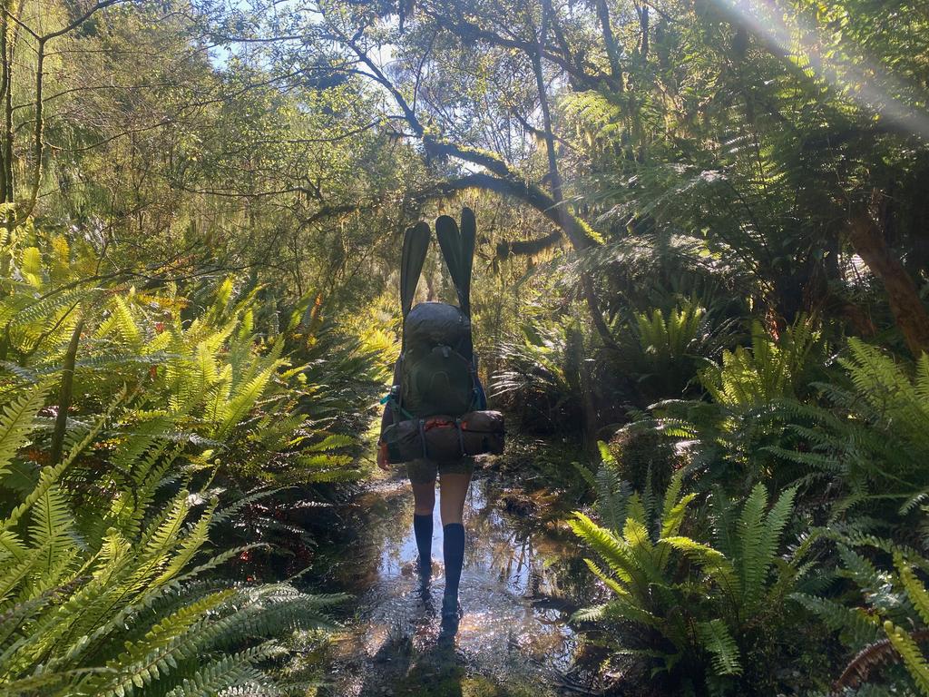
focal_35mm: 26
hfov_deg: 67.3
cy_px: 348
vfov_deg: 53.1
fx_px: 698
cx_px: 464
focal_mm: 4.25
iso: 32
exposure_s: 1/312
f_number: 1.8
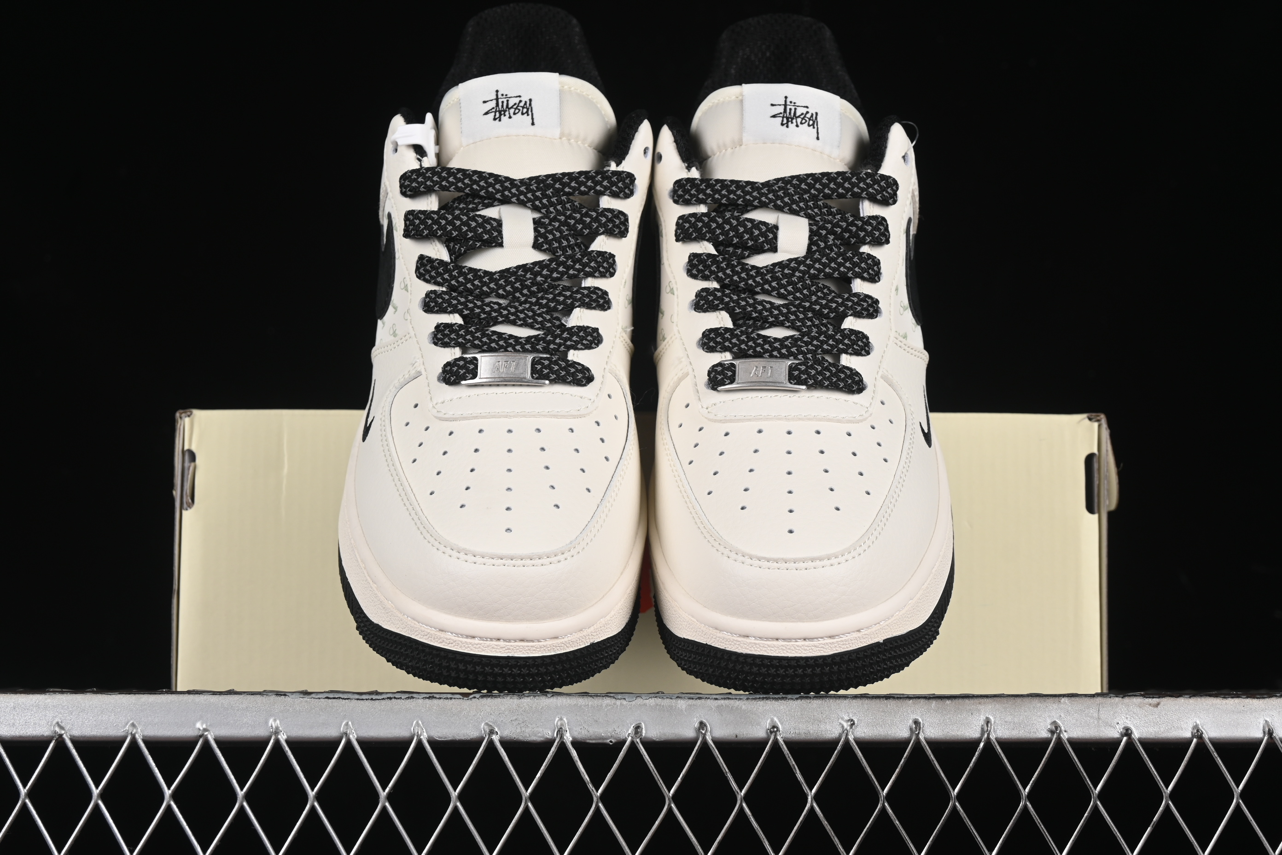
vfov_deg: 18.2
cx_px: 641
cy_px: 428
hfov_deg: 27.0
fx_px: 2671
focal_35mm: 75
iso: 160
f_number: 8
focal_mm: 50
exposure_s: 1/80
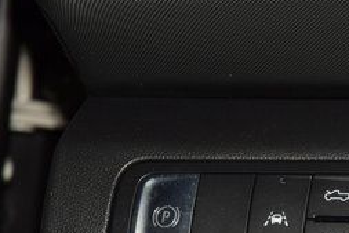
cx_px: 397
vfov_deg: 5.2
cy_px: 214
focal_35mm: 266
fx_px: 2580
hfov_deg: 7.7
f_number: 8
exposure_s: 1/125
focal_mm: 70
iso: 100
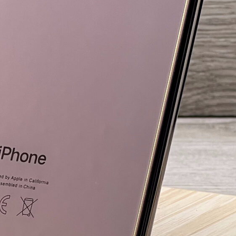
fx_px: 2399
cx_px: 114
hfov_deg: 5.6
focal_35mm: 311
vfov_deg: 5.6
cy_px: -22
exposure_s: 1/100
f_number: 2.8
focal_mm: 9
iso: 80
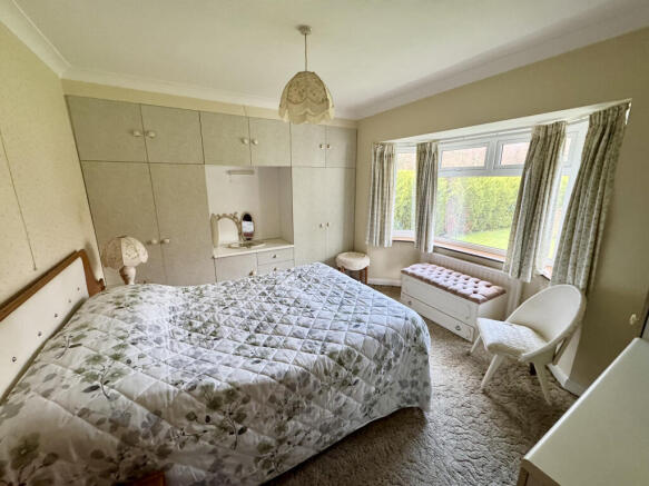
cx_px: 324
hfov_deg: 102.1
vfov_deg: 85.7
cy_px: 243
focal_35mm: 14
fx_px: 262
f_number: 2.2
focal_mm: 2.22
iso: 320
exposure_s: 1/84
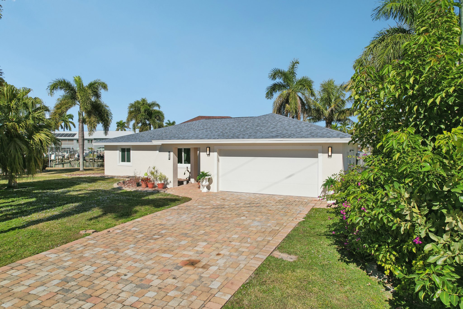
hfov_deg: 78.6
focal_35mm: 22
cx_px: 232
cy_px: 154
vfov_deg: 57.2
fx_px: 283
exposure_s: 1/250
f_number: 2.8
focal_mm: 8.4
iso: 100
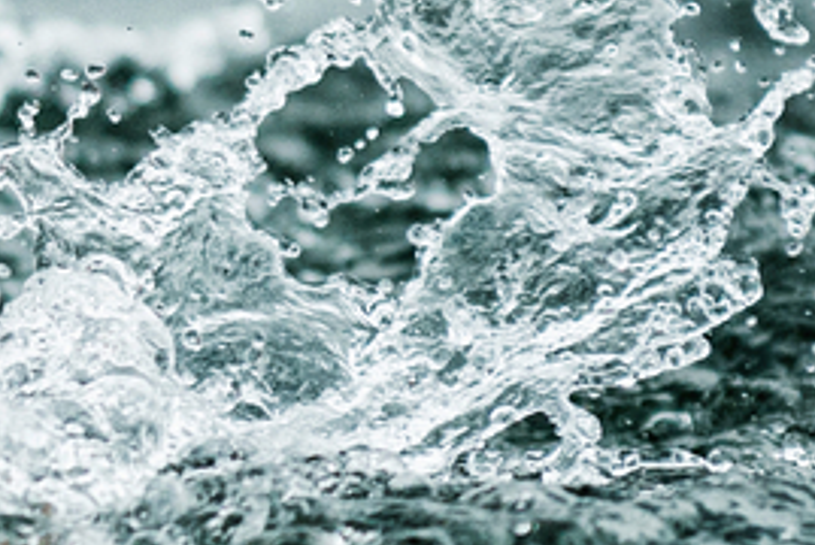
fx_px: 33677
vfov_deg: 0.9
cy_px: 53
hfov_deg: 1.4
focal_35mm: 1486
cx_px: -473
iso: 640
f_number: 2.8
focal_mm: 200
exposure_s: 1/3200
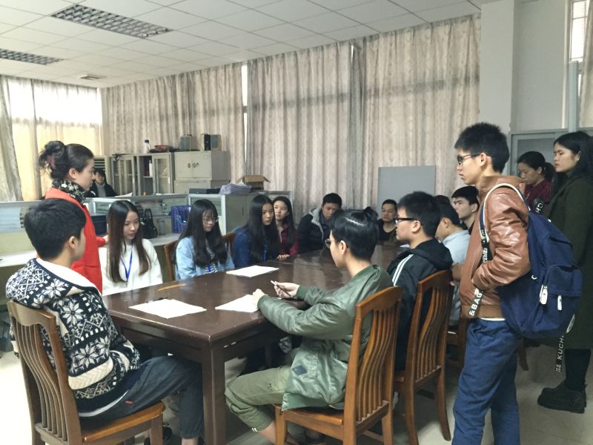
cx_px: 296
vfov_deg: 48.2
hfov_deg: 61.7
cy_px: 222
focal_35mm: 29
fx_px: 497
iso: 400
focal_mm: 4.15
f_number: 2.2
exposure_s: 1/17
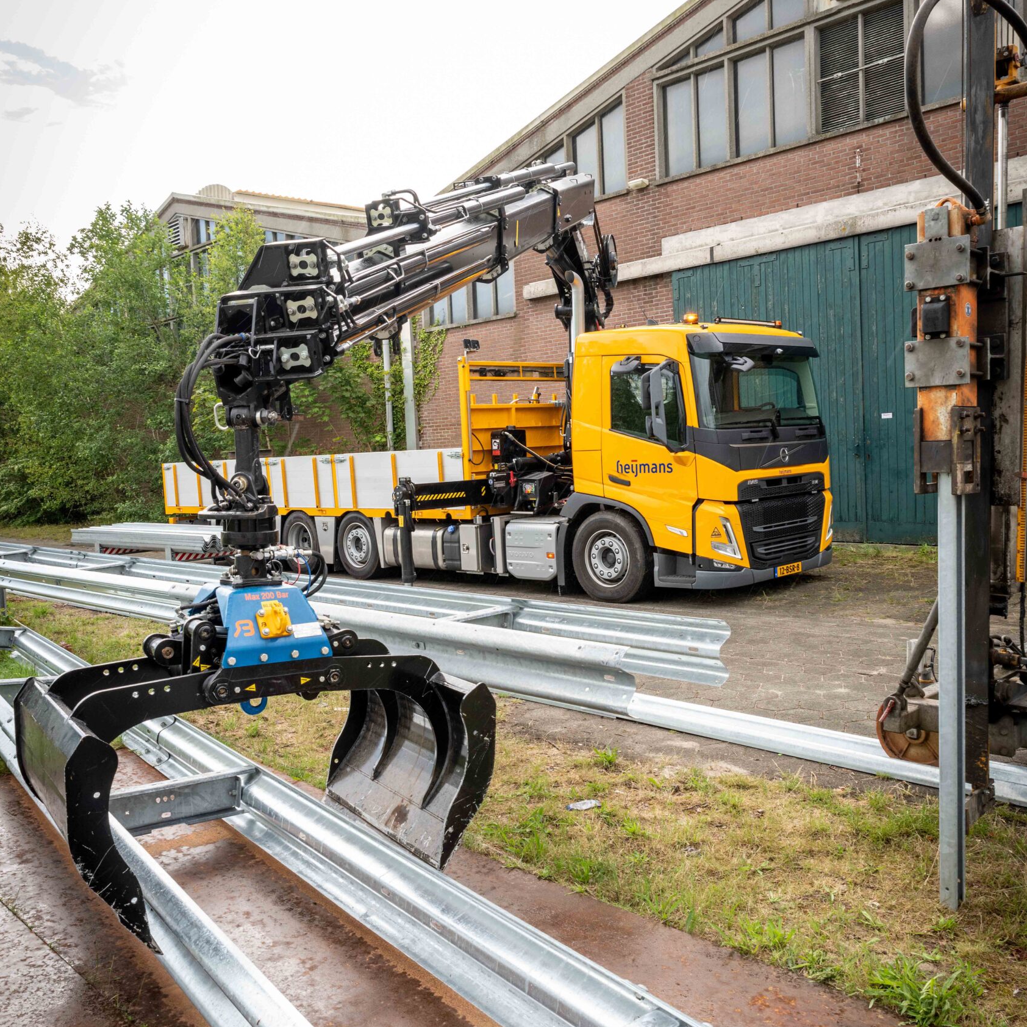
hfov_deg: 52.5
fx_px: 1041
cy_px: 522
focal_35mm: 31
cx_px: 519
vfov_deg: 52.5
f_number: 9
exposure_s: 1/100
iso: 250
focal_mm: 24
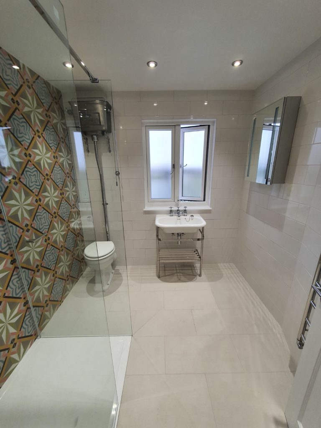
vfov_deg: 106.2
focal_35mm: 13
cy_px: 214
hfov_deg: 89.9
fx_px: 161
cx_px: 160
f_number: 2.2
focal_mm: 1.8
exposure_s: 1/50
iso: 64
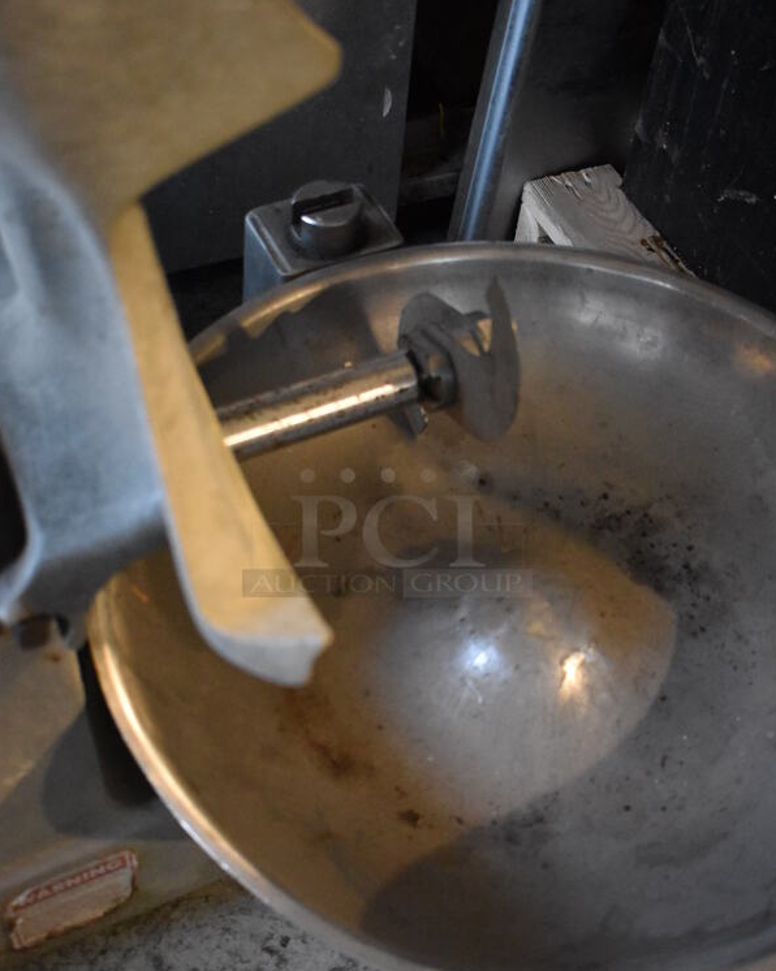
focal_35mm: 47
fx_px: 1338
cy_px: 529
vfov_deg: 39.9
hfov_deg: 32.3
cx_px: 388
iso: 5000
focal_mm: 27
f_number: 4
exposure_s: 1/125
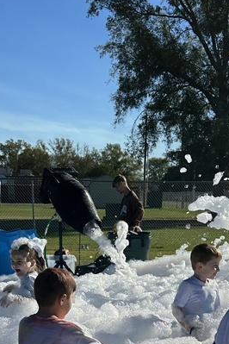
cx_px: 130
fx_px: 611
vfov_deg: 29.9
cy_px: 321
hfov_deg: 21.2
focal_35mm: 64
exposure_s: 1/9709
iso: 80
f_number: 1.78
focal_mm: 6.86
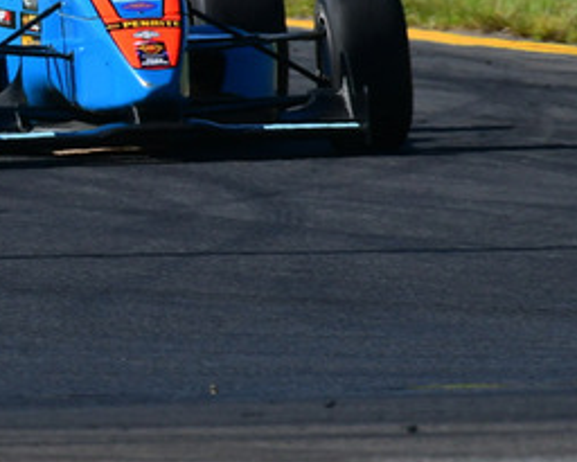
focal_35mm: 2202
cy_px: -54
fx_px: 37618
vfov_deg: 0.7
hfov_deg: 0.9
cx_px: -304
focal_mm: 500
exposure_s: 1/640
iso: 500
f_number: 13
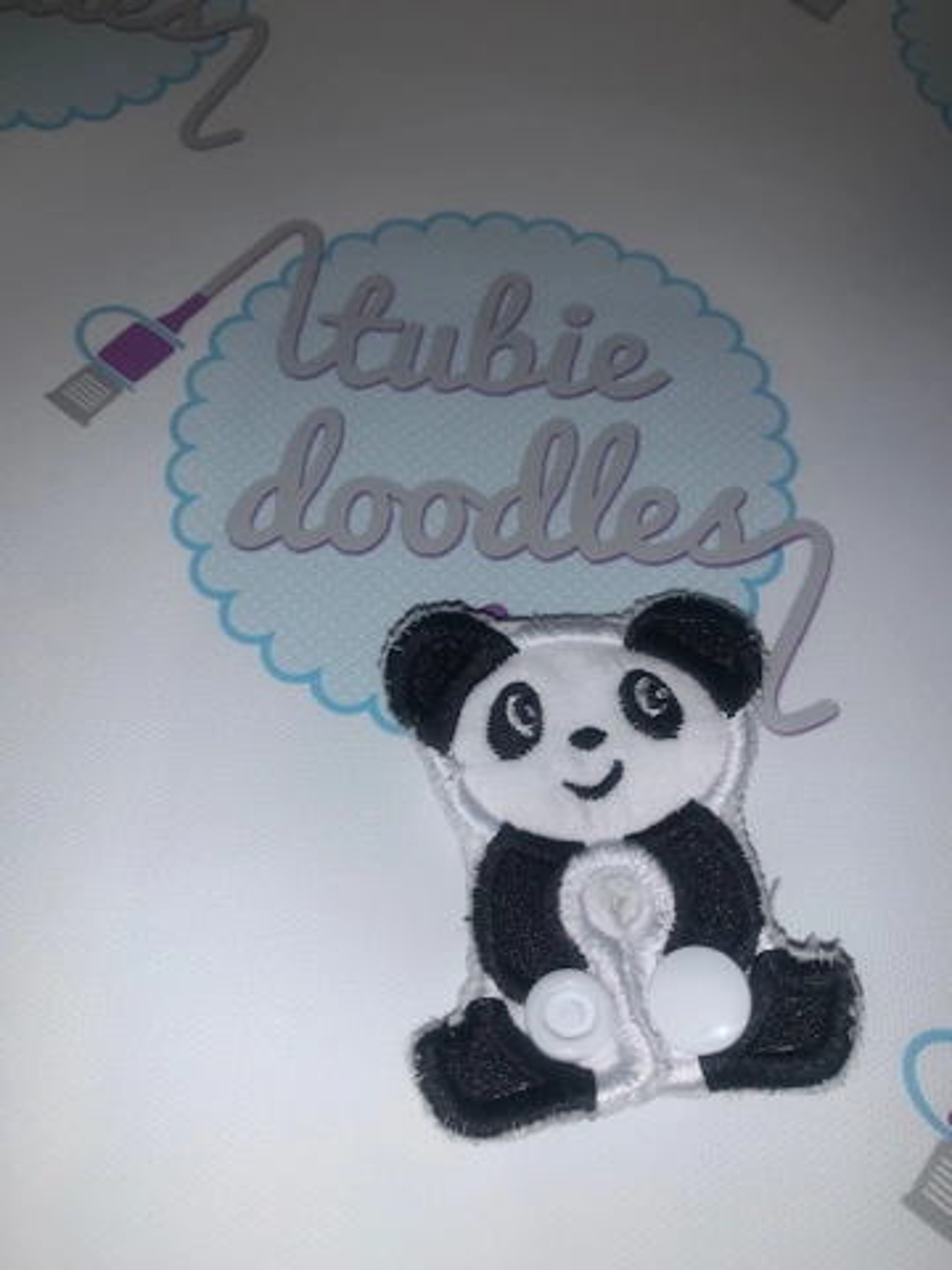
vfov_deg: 67.3
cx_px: 476
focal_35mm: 26
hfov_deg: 53.1
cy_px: 635
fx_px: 953
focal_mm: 4.25
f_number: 1.8
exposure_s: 1/59
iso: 25
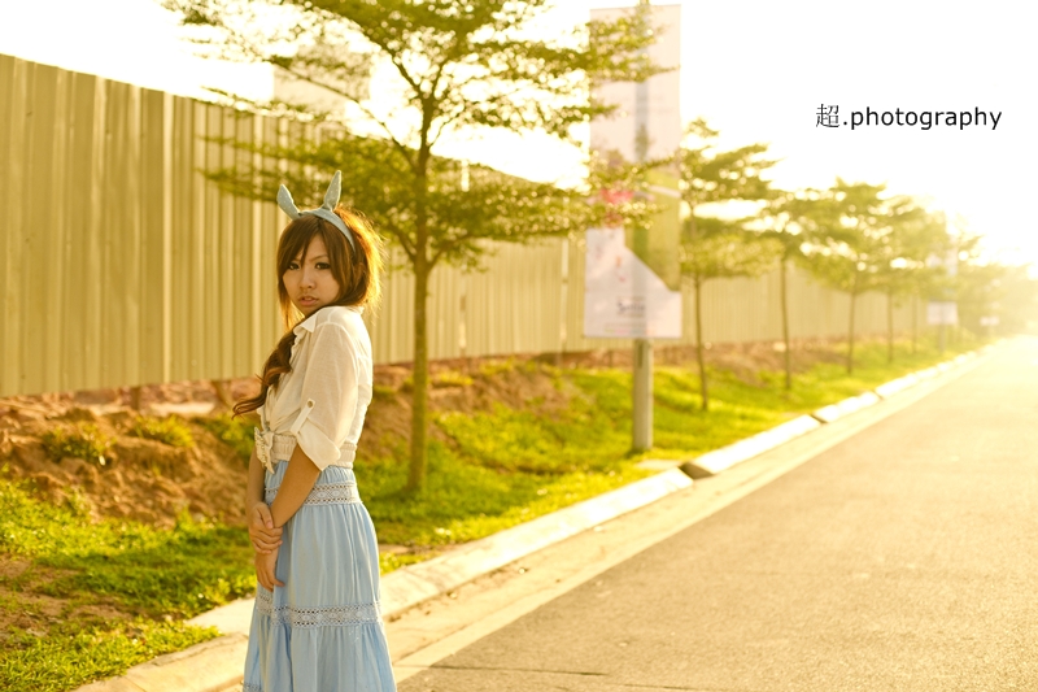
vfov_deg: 27.0
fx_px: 1441
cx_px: 519
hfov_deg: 39.6
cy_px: 346
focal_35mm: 50
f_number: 2.8
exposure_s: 1/1000
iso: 100
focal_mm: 50
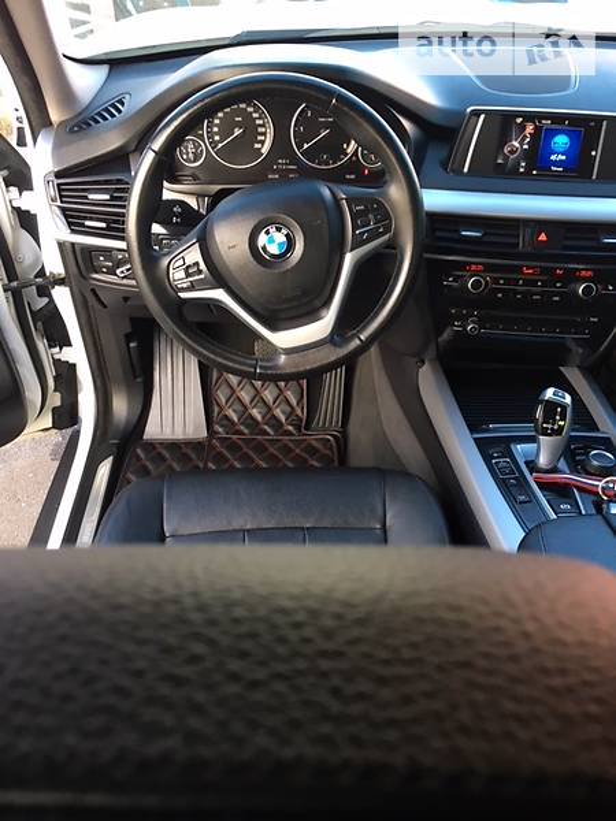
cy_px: 410
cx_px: 308
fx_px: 688
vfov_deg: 61.7
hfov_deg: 48.2
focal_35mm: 29
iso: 32
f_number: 2.2
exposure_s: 1/33
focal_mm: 4.2
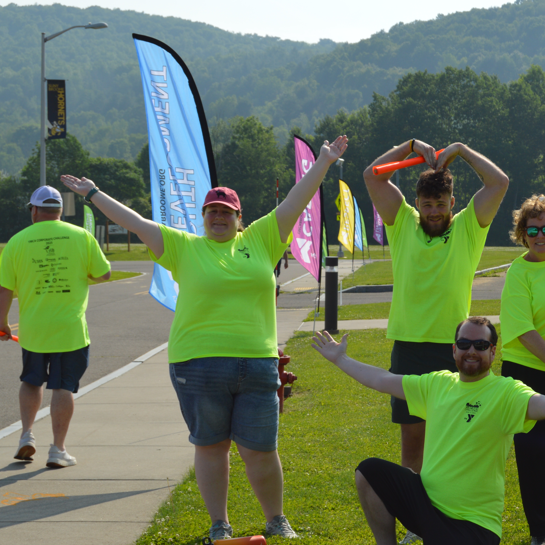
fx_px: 1603
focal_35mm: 90
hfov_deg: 19.0
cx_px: 482
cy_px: 306
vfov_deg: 19.3
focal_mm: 38
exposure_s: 1/320
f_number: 9
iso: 100
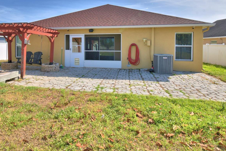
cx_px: 100
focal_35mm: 22
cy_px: 49
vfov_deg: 55.9
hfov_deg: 78.3
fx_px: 138
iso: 100
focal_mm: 11
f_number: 13
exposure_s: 1/250
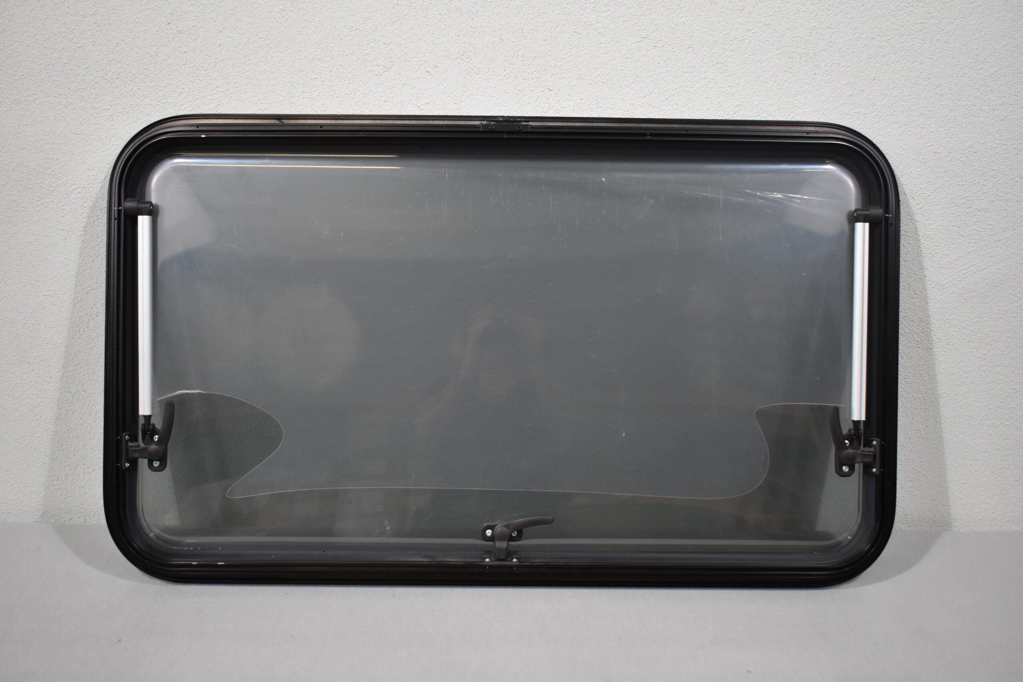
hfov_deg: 46.4
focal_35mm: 42
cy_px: 341
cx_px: 512
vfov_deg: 31.9
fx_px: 1193
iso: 800
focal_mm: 28
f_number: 4.2
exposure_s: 1/200
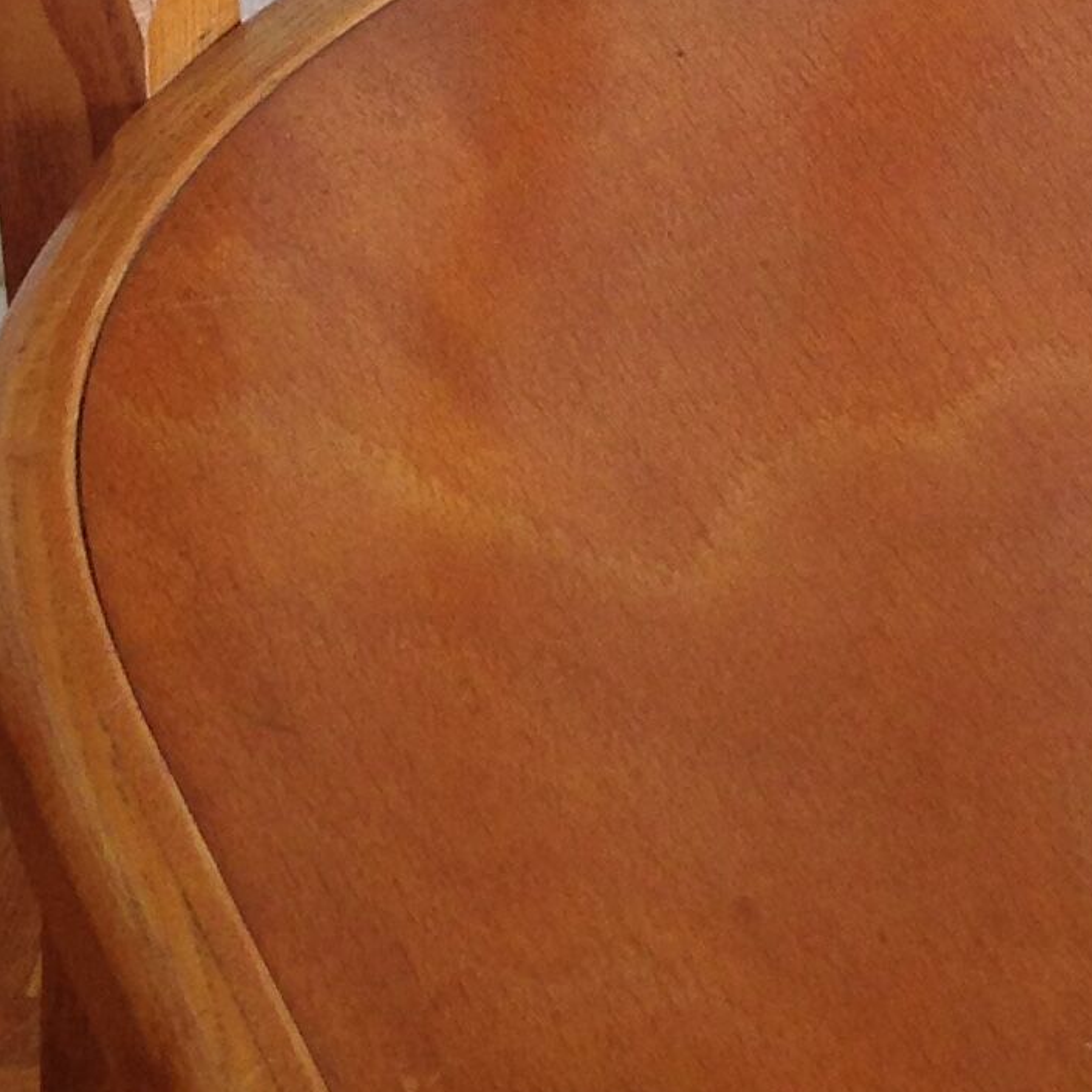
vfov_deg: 12.2
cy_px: -626
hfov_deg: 12.8
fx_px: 4818
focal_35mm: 135
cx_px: 1101
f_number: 2.4
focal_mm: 4.12
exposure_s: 1/40
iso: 64
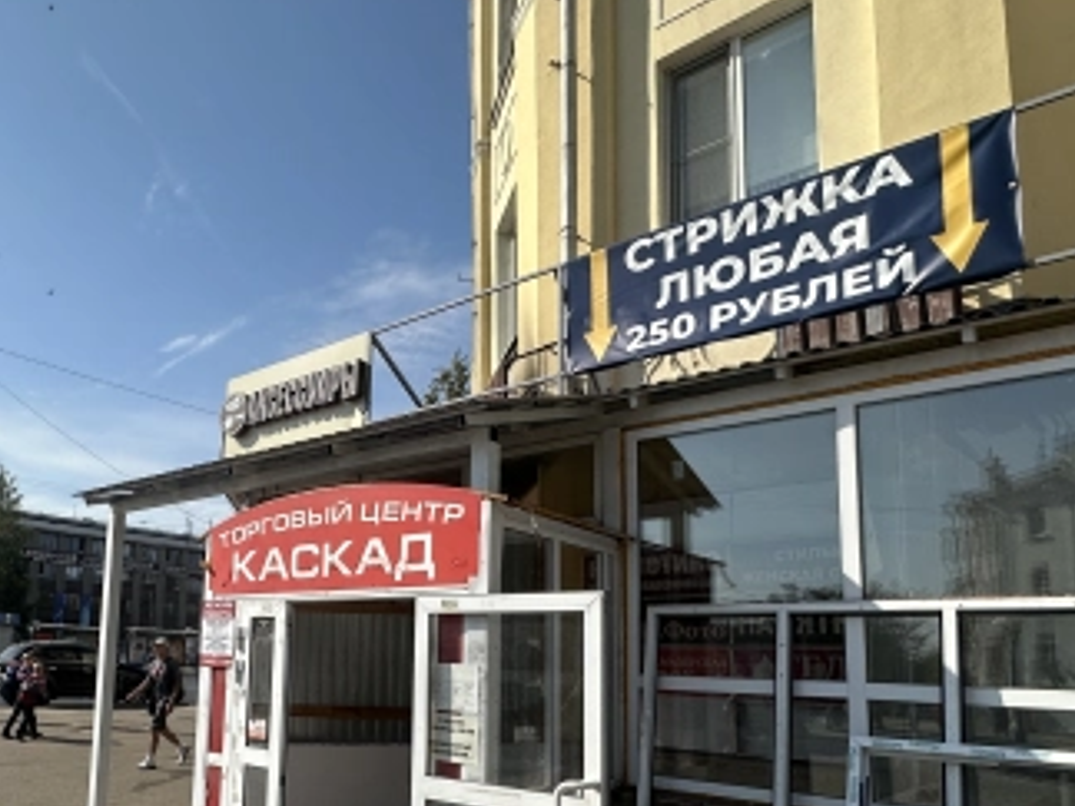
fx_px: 838
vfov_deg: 50.0
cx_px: 285
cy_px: 567
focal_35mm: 27
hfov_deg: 62.1
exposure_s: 1/2959
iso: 50
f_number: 2.2
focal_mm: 2.22
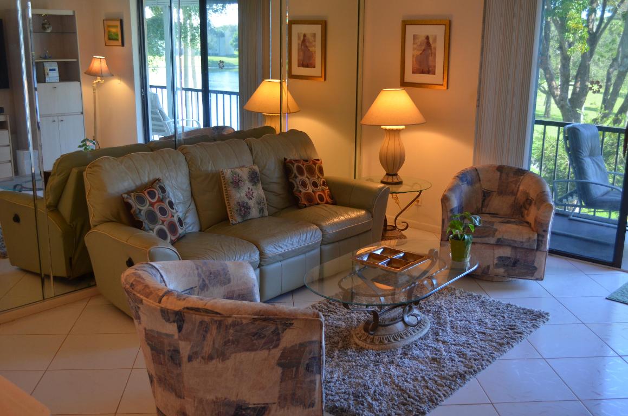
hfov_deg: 49.6
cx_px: 314
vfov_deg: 34.1
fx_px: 679
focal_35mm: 39
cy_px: 208
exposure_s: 1/60
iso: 450
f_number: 4.2
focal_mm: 26
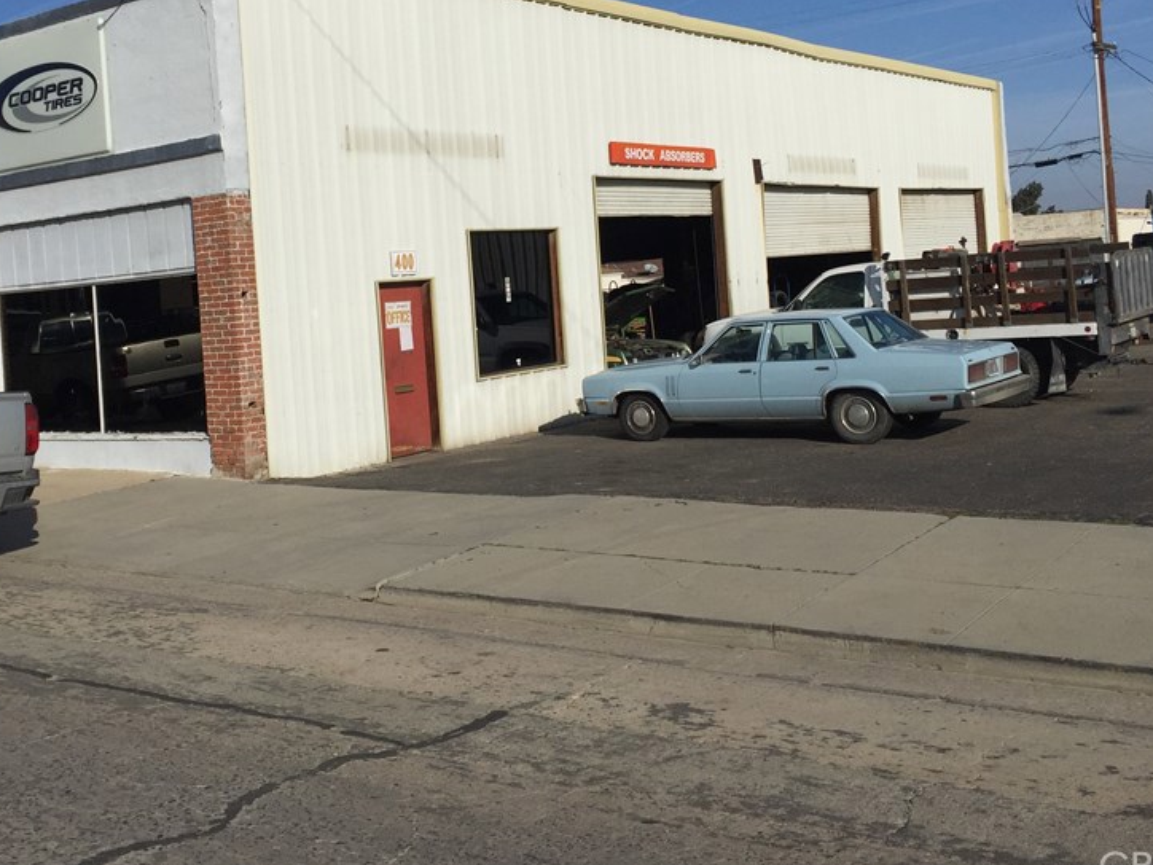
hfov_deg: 45.6
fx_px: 1366
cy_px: 277
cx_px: 486
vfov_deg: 34.8
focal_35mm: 41
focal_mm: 4.15
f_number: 2.2
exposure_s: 1/7937
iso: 32
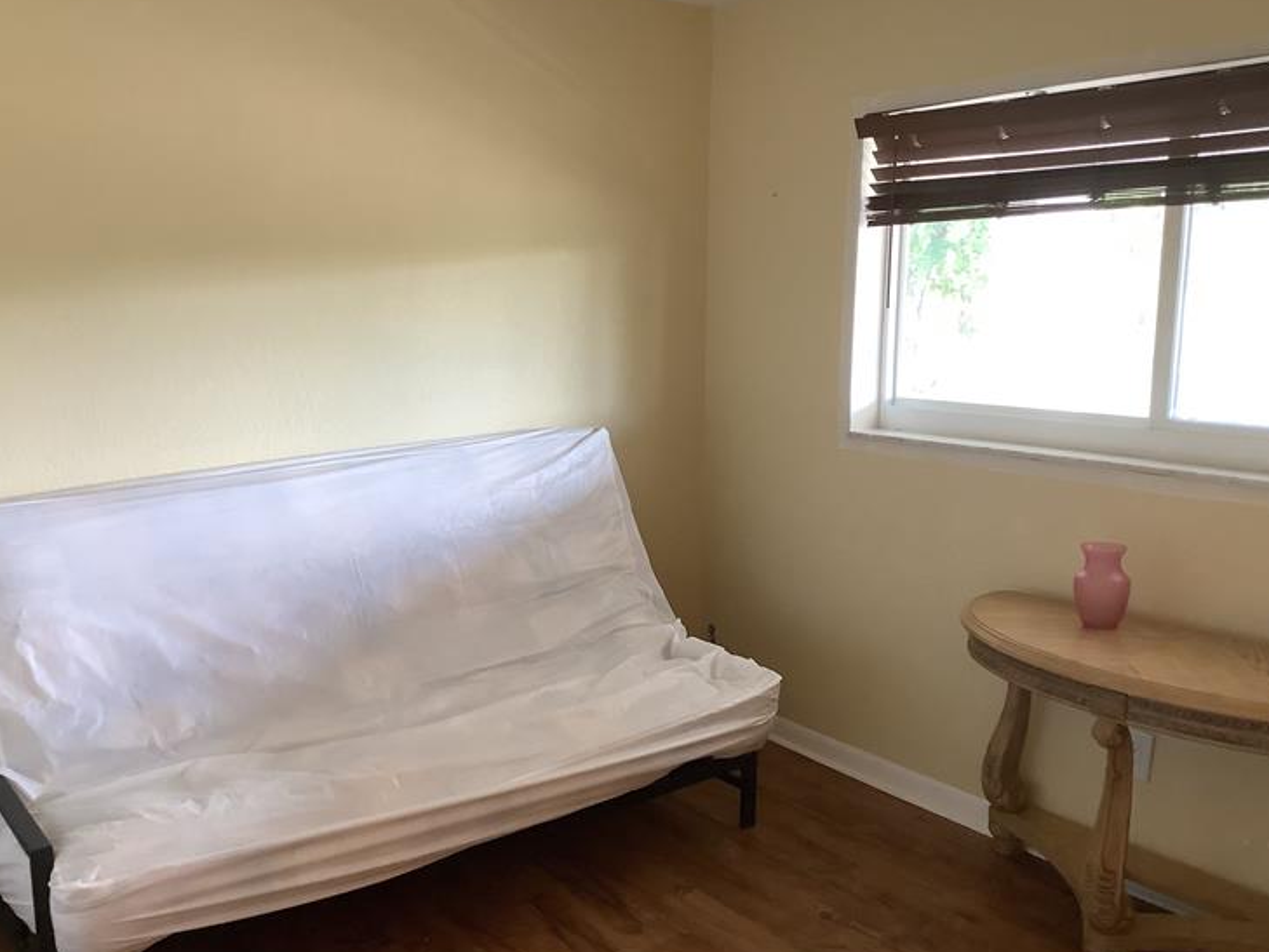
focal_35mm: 34
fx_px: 1247
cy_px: 496
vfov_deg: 41.8
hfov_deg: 53.9
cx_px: 599
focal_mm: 3.3
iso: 200
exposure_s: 1/50
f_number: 2.4
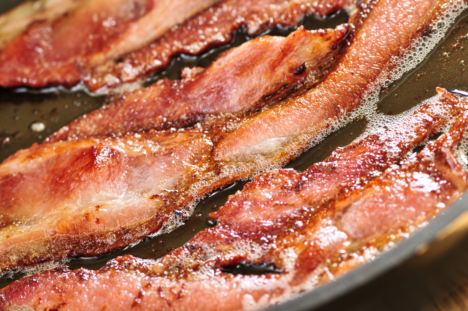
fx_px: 2045
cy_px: 156
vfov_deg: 8.7
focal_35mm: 158
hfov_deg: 13.1
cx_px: 234
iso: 200
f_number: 7.1
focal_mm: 105
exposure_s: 1/30
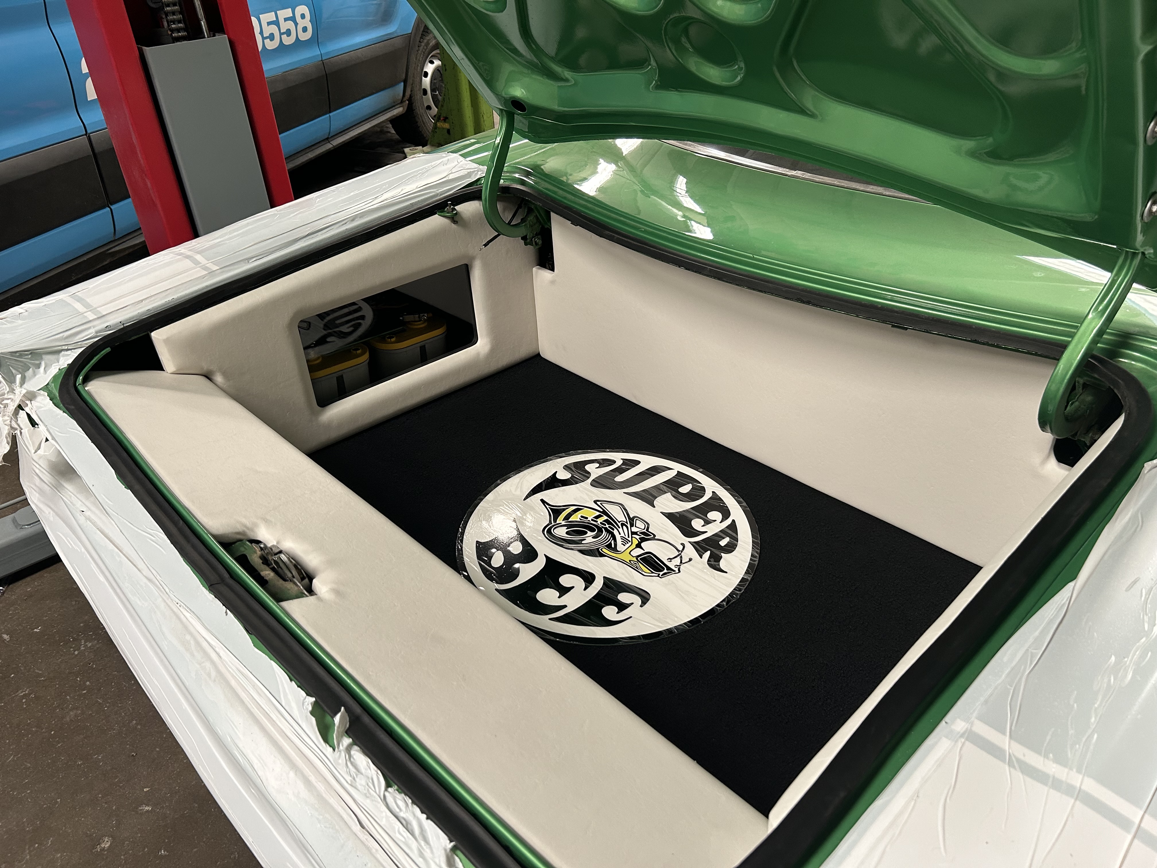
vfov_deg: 53.1
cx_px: 578
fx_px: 869
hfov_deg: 67.3
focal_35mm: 26
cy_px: 434
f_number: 1.5
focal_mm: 5.7
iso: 125
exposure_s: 1/93
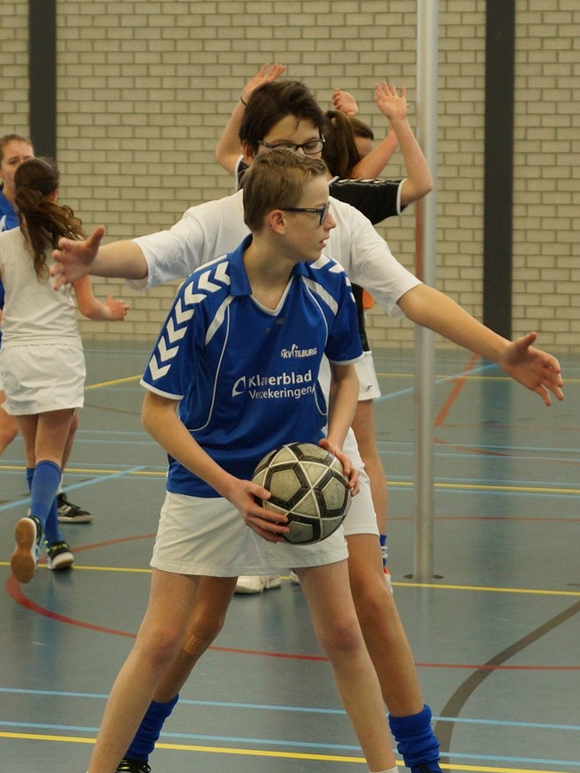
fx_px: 1899
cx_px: 288
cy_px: 389
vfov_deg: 23.0
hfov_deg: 17.4
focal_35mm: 85
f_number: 2.8
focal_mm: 50
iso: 800
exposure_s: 1/250
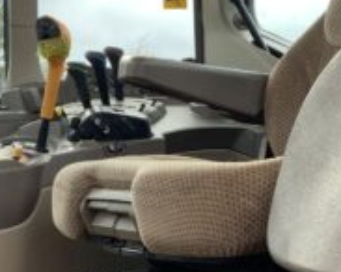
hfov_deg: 19.3
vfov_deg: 15.4
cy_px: 222
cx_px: 216
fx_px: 998
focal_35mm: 99
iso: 25
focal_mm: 3
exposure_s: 1/122
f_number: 1.8
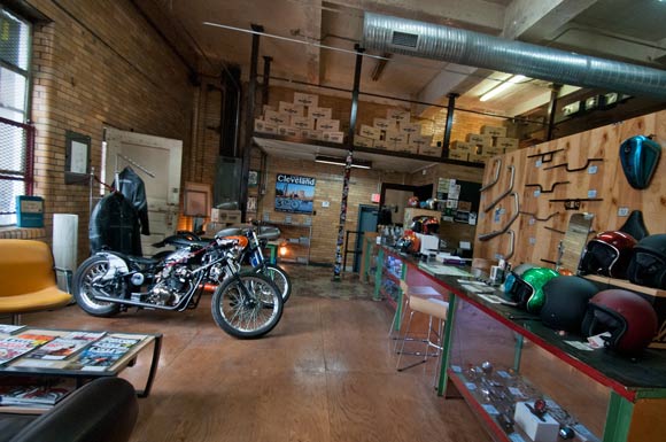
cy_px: 221
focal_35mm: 15
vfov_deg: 77.2
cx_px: 333
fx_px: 277
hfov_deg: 100.5
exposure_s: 1/125
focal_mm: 10
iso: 800
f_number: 3.5
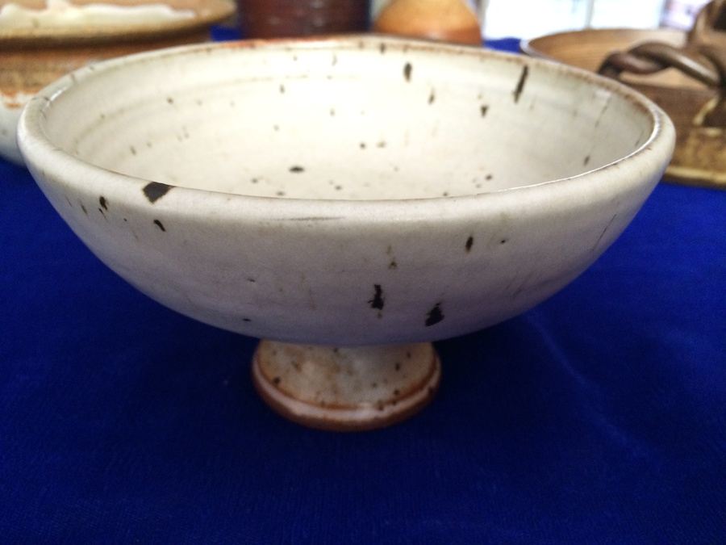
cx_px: 363
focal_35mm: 30
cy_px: 272
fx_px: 629
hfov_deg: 60.0
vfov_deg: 46.8
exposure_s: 1/30
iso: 200
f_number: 2.2
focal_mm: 4.12
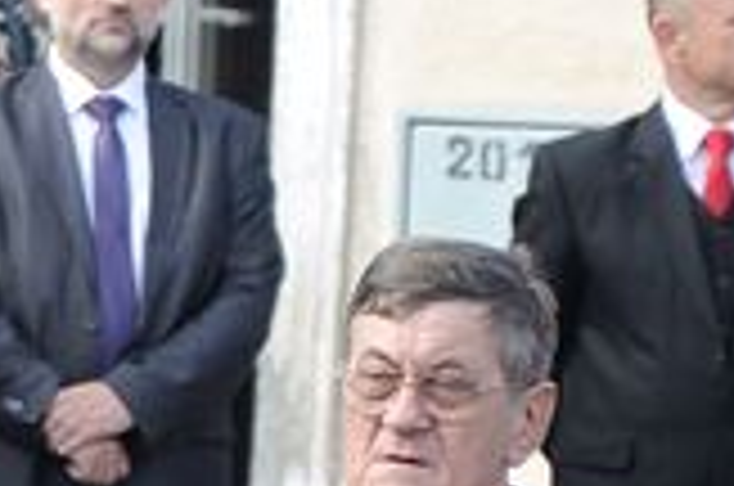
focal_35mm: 824
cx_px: -405
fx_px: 16760
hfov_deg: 2.5
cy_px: 443
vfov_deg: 1.7
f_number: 5.6
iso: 400
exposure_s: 1/250
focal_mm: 105
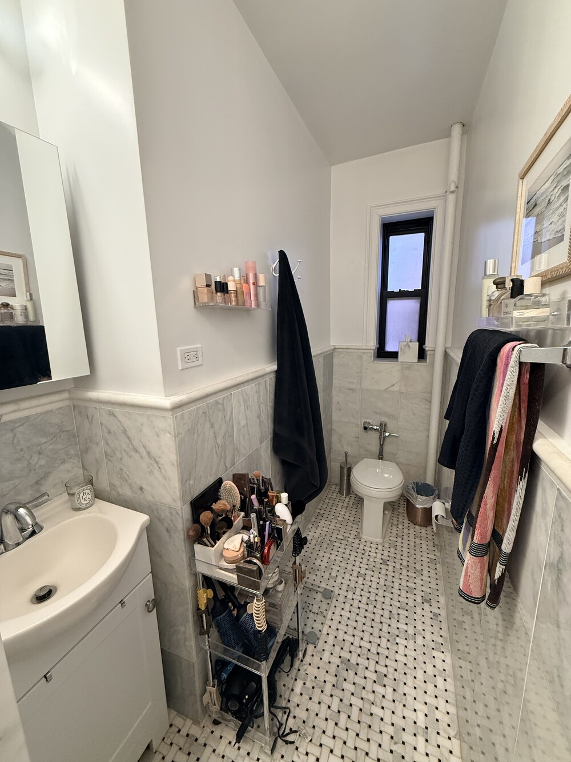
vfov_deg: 102.1
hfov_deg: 85.7
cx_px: 286
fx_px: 308
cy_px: 381
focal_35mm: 14
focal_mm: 2.22
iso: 320
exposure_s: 1/60
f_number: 2.2
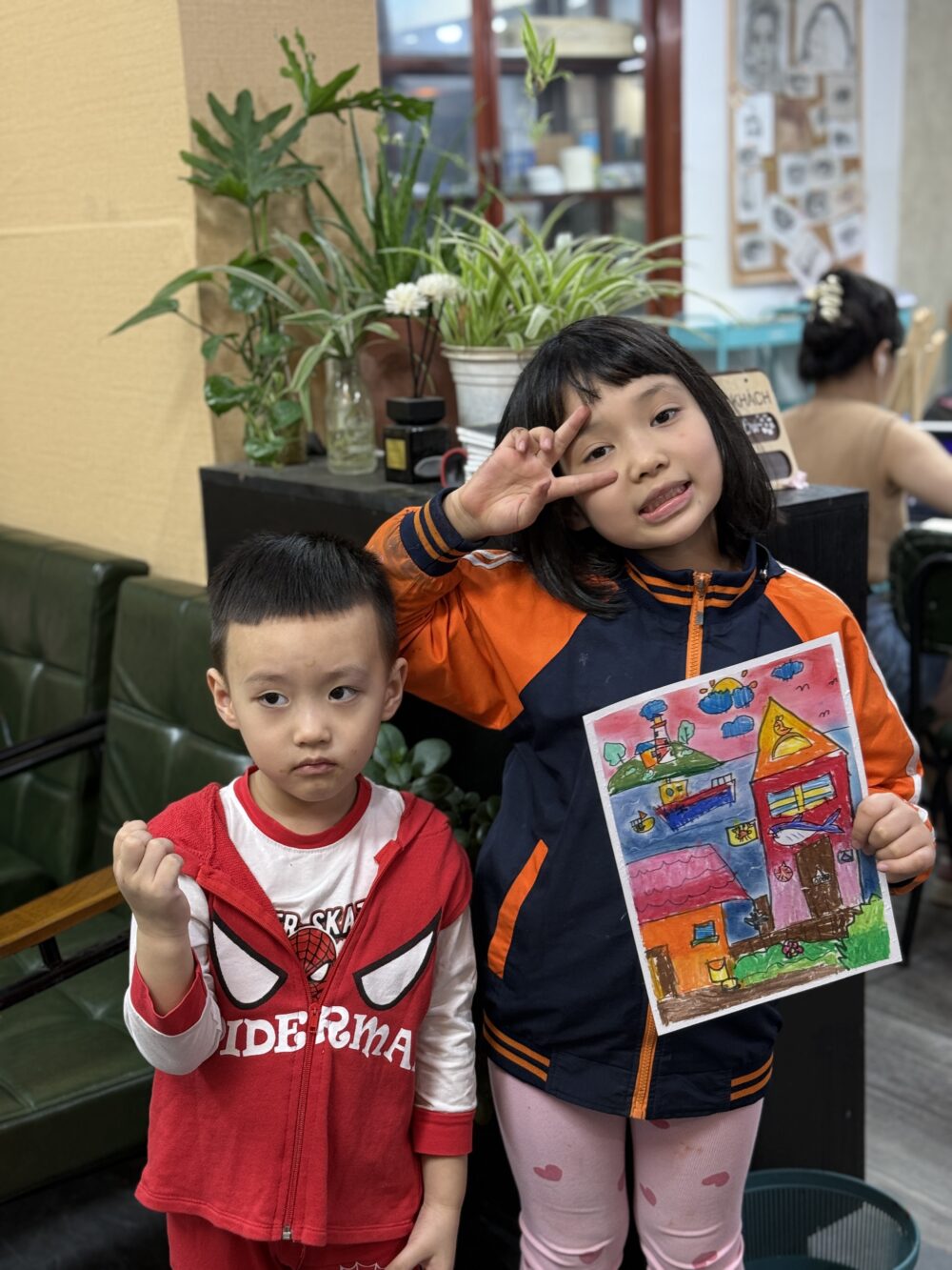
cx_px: 476
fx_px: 1760
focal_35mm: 48
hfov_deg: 30.3
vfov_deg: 39.7
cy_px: 635
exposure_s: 1/50
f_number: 1.78
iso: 80
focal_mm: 6.76
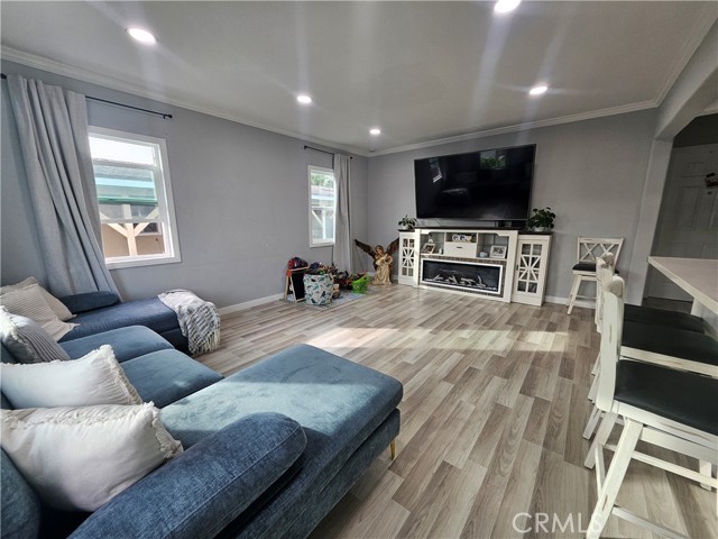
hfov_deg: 106.2
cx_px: 359
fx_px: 270
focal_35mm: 13
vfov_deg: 89.9
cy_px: 270
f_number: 2.2
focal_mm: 1.74
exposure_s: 1/60
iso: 50
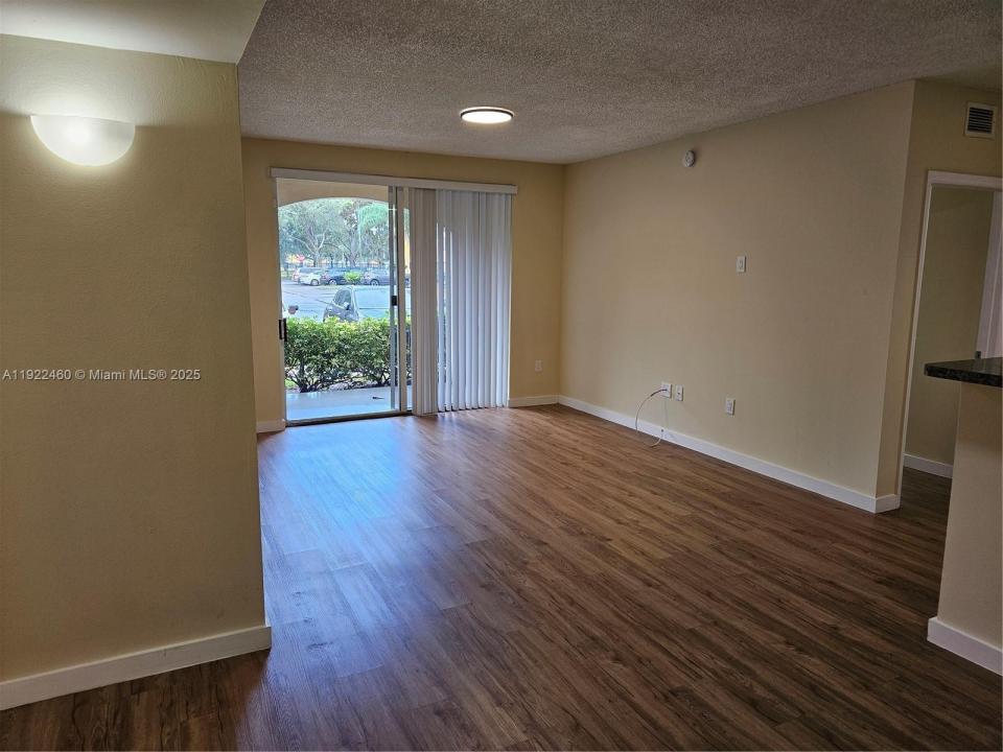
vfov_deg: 58.9
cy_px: 376
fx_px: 666
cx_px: 502
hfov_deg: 73.9
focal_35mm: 23
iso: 100
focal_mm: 6.3
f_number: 1.7
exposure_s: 1/120
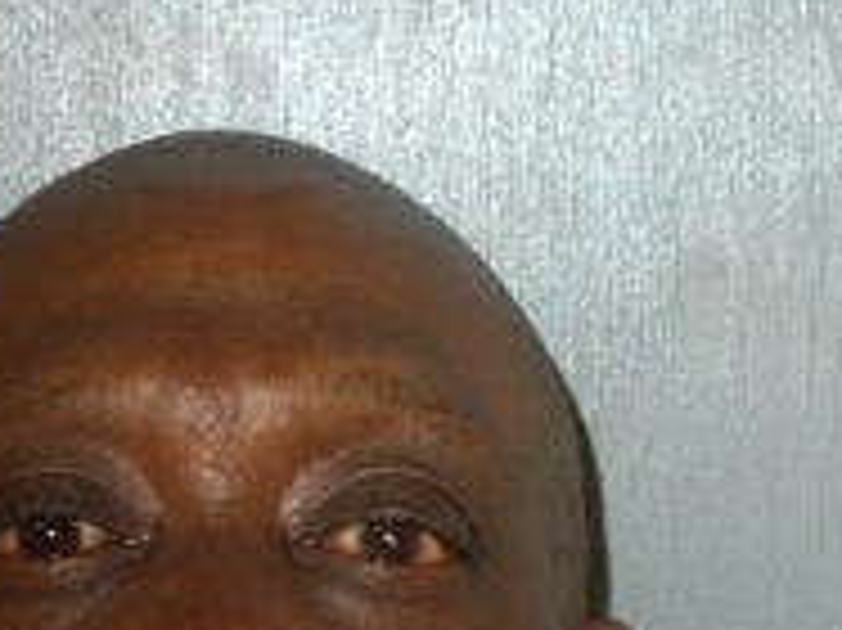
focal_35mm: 159
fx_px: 3865
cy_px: 594
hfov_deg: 12.4
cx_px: 225
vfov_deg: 9.3
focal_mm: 11.8
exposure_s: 1/60
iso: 400
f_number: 5.3
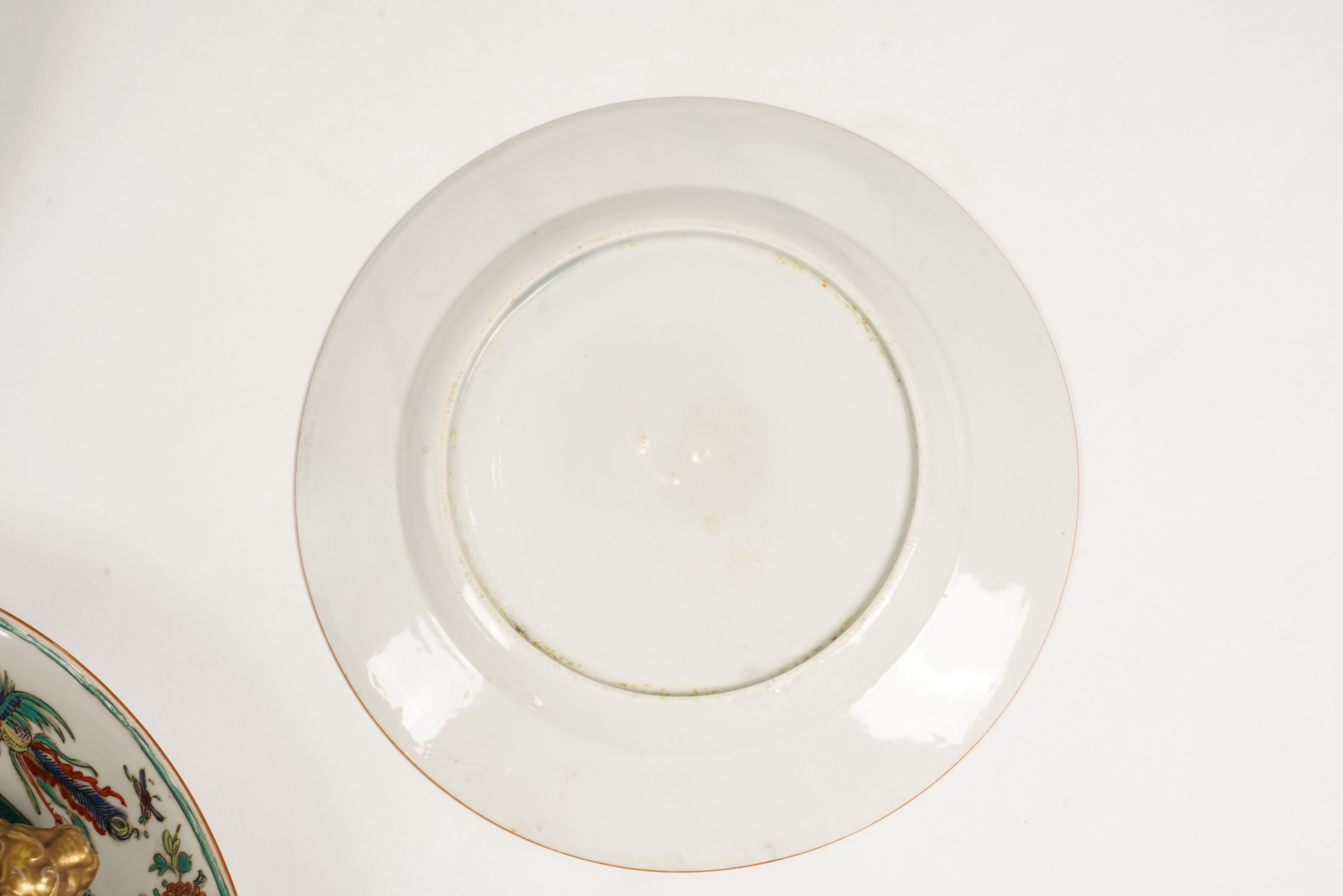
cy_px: 448
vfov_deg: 24.2
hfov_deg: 35.6
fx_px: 2089
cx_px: 672
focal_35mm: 56
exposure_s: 1/125
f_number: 14
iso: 500
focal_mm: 56
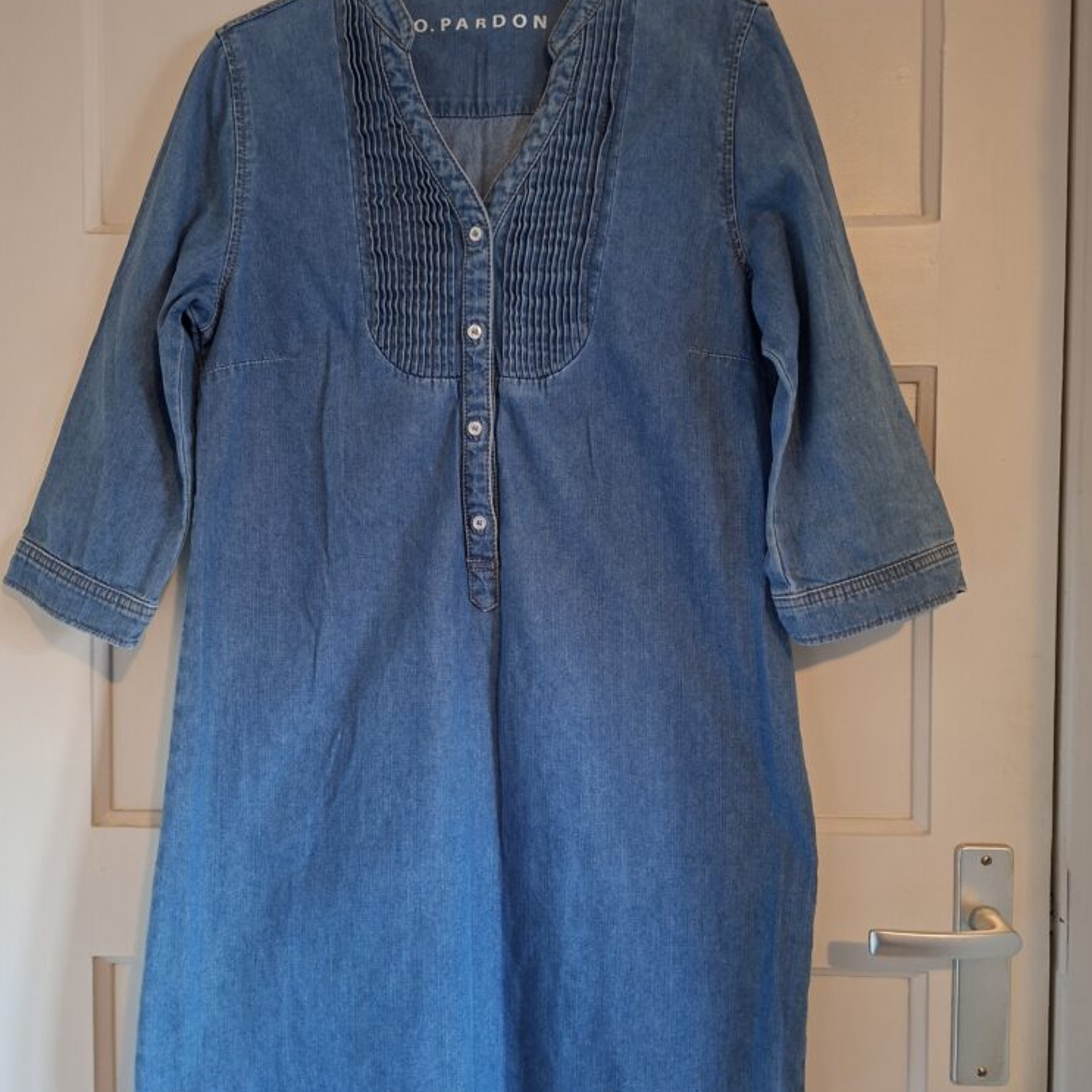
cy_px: 572
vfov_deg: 57.3
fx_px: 999
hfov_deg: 57.3
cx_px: 535
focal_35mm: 28
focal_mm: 5.54
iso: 400
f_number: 1.8
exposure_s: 1/25
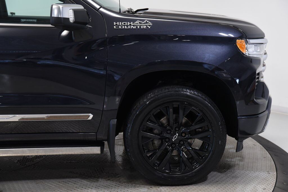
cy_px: 96
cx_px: 144
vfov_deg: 20.6
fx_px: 528
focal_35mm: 66
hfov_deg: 30.5
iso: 1600
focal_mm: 66
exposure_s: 1/80
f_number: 4.5
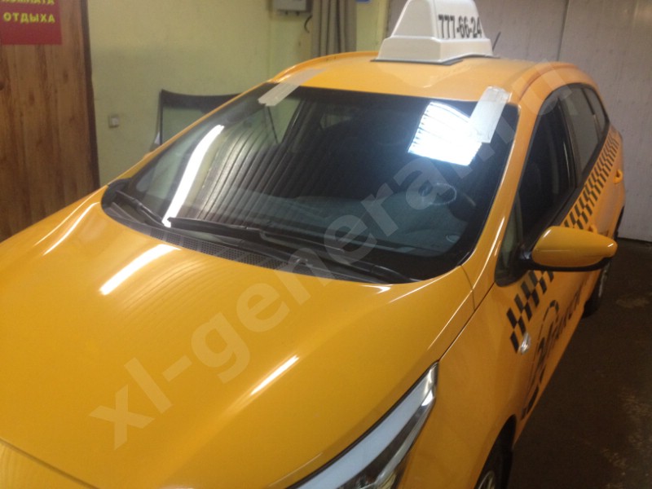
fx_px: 659
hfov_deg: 52.6
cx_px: 326
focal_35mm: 35
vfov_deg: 40.7
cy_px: 244
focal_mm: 4.28
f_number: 2.4
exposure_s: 1/20
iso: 200
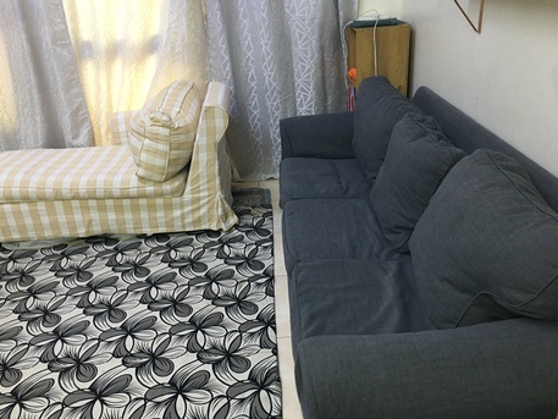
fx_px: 468
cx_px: 279
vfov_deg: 48.2
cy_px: 210
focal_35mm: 29
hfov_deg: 61.6
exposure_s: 1/15
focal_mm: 4.15
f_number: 2.2
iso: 64
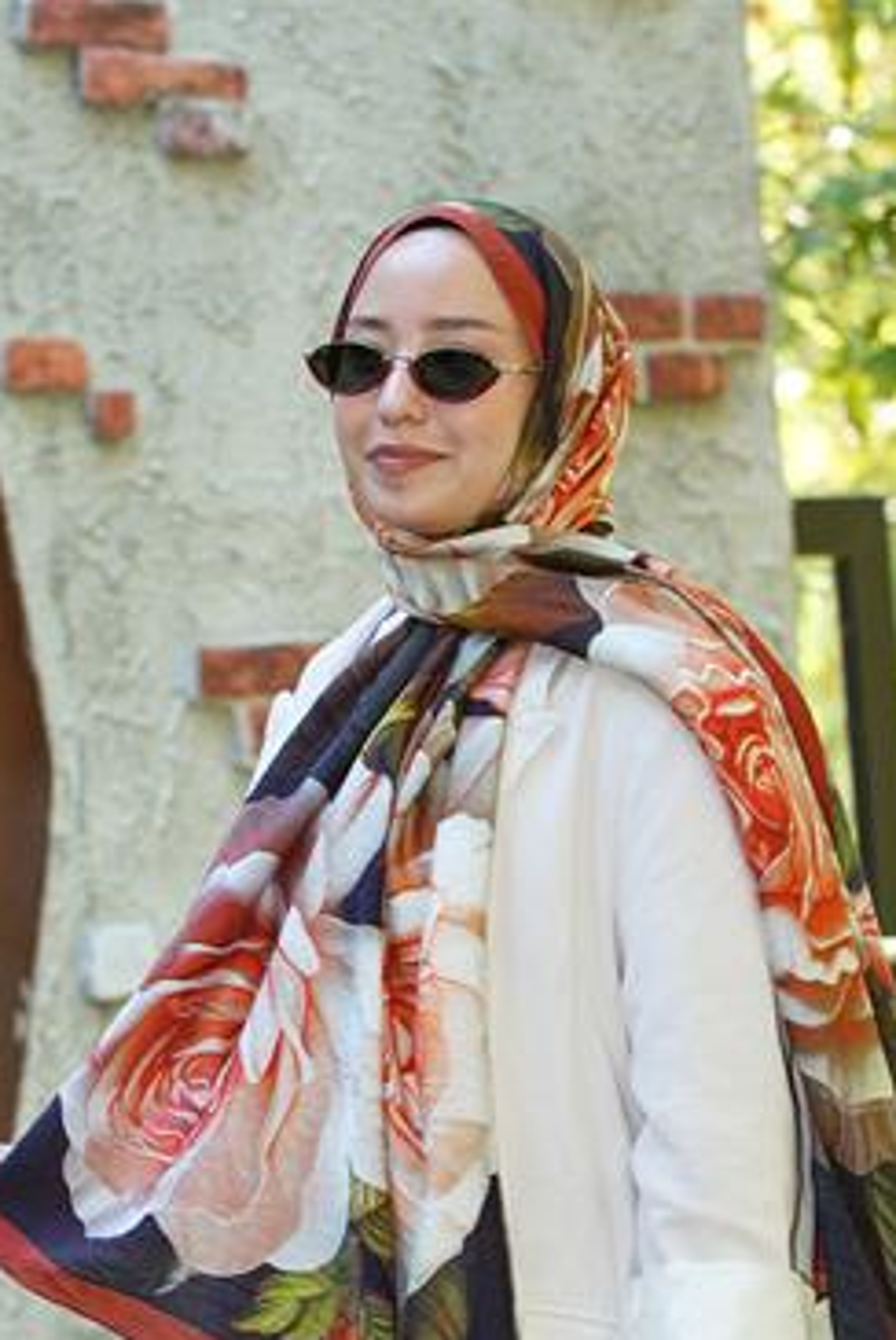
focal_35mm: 108
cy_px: 848
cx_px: 477
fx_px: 4024
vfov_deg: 18.9
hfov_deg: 12.7
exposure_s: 1/125
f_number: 5
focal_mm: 85
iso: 640
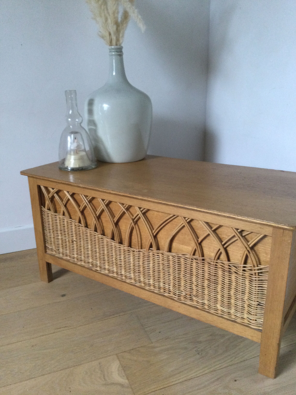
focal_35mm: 31
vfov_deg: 58.4
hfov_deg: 45.4
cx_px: 148
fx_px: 353
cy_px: 198
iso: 200
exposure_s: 1/33
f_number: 2.4
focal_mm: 3.3
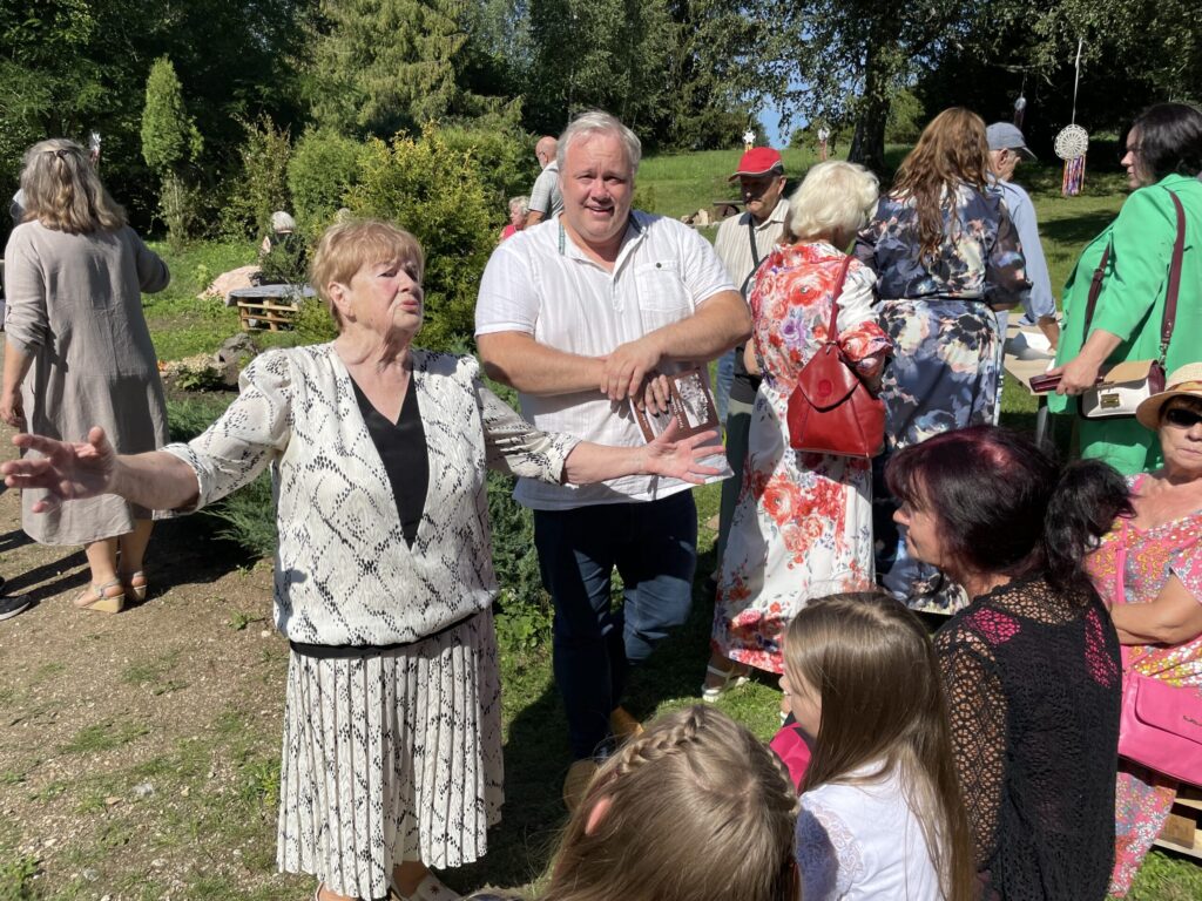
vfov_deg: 53.1
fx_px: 903
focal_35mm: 26
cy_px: 450
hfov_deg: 67.3
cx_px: 601
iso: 32
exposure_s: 1/4464
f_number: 1.6
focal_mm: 4.2
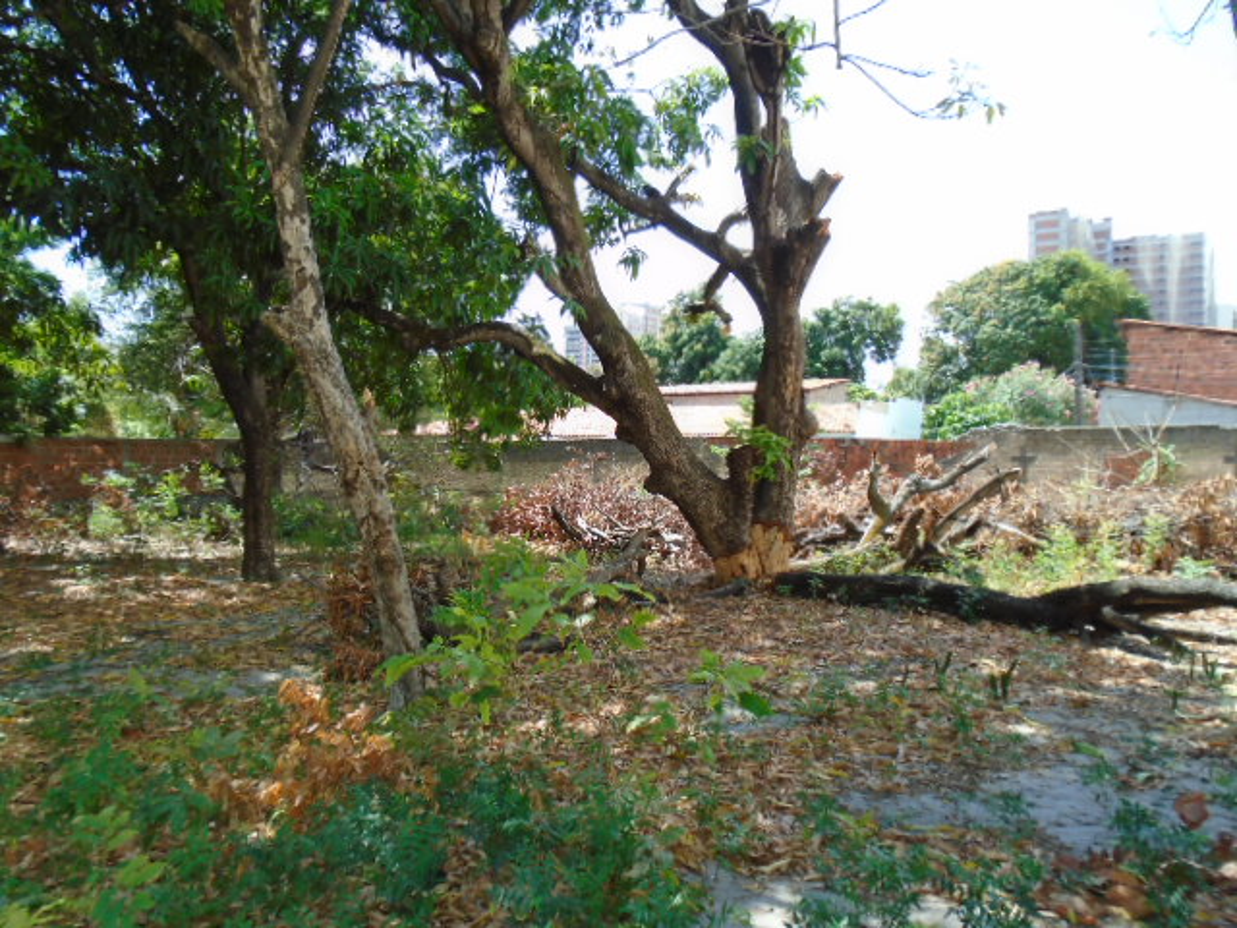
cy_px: 464
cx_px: 618
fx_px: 929
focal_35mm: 26
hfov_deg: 67.3
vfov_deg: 53.1
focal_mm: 4.6
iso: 100
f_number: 3.2
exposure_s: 1/320
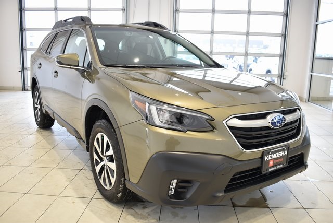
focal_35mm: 32
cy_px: 112
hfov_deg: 59.5
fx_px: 291
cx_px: 166
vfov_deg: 41.7
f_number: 3.8
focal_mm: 21
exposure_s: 1/30
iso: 180
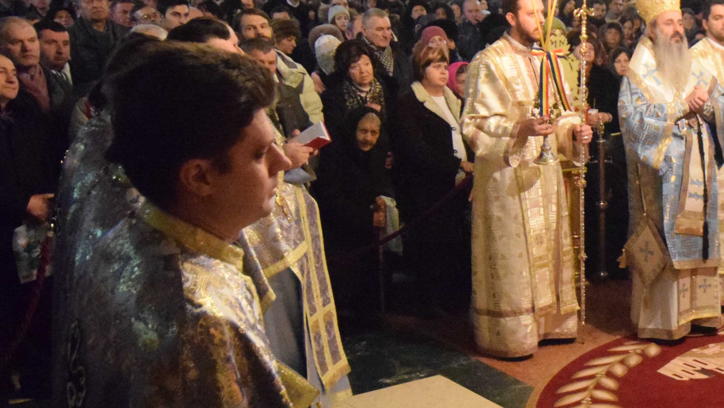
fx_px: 1075
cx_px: 713
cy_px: 243
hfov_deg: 34.1
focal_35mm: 56
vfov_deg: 21.4
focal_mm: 14
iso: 8000
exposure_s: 1/50
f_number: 4
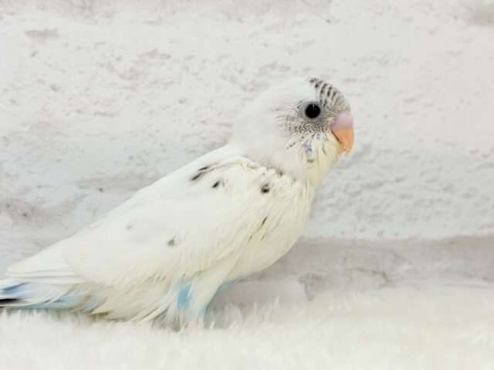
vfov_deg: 28.0
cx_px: 247
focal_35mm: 52
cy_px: 185
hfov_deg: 36.8
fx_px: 742
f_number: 1.6
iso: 64
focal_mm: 5.96
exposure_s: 1/100
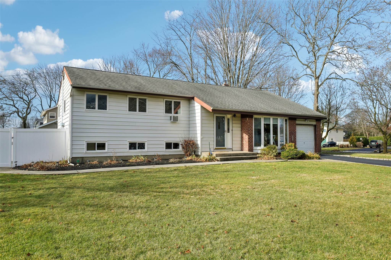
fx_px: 282
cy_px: 130
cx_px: 196
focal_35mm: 26
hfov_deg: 69.4
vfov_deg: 49.5
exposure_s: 1/640
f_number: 8
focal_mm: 26
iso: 320
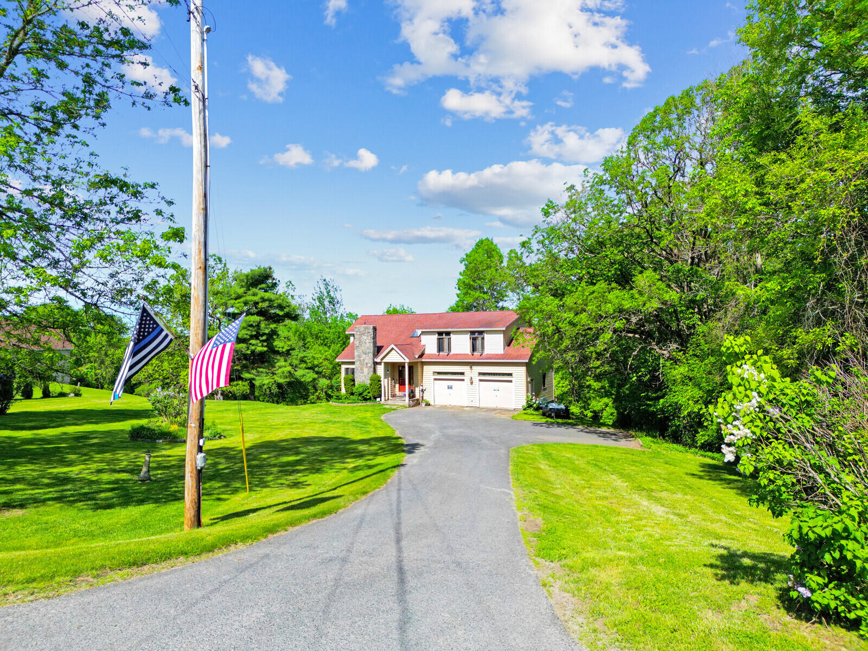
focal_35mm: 24
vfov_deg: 56.8
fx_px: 602
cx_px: 434
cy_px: 326
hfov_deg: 71.6
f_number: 1.7
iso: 200
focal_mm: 6.72
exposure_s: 1/4000
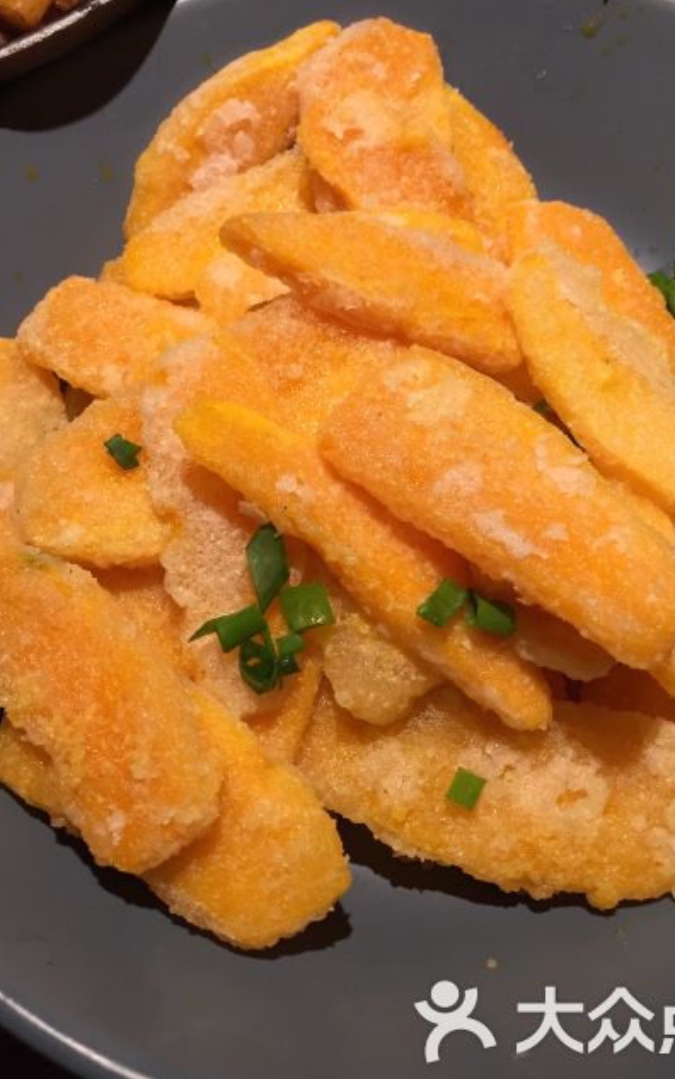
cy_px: 513
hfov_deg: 37.2
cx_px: 395
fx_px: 1000
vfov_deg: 56.7
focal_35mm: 34
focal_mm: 4.15
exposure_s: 1/33
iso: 64
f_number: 2.2
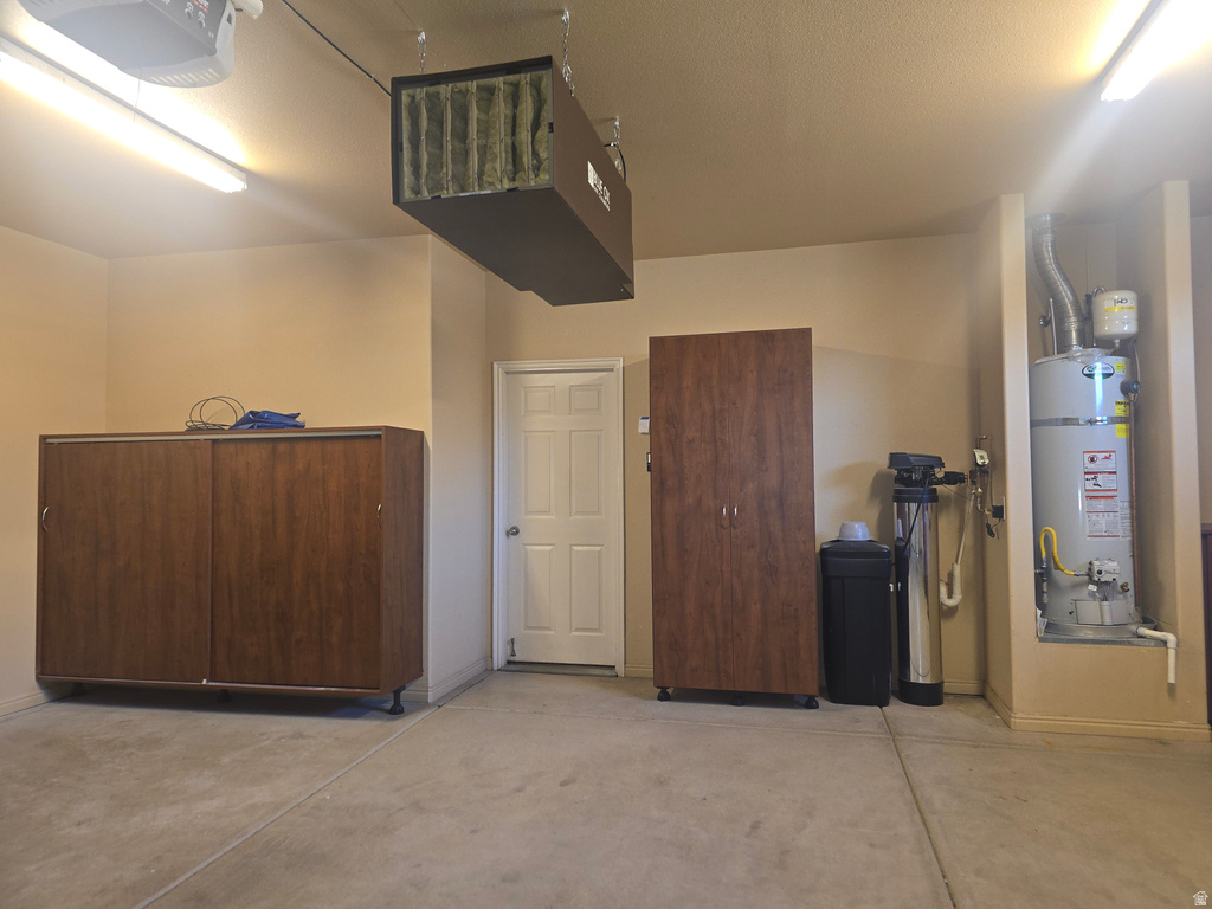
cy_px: 454
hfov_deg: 73.9
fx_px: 805
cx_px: 606
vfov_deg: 58.9
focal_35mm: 23
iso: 125
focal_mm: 6.3
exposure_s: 1/24
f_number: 1.7
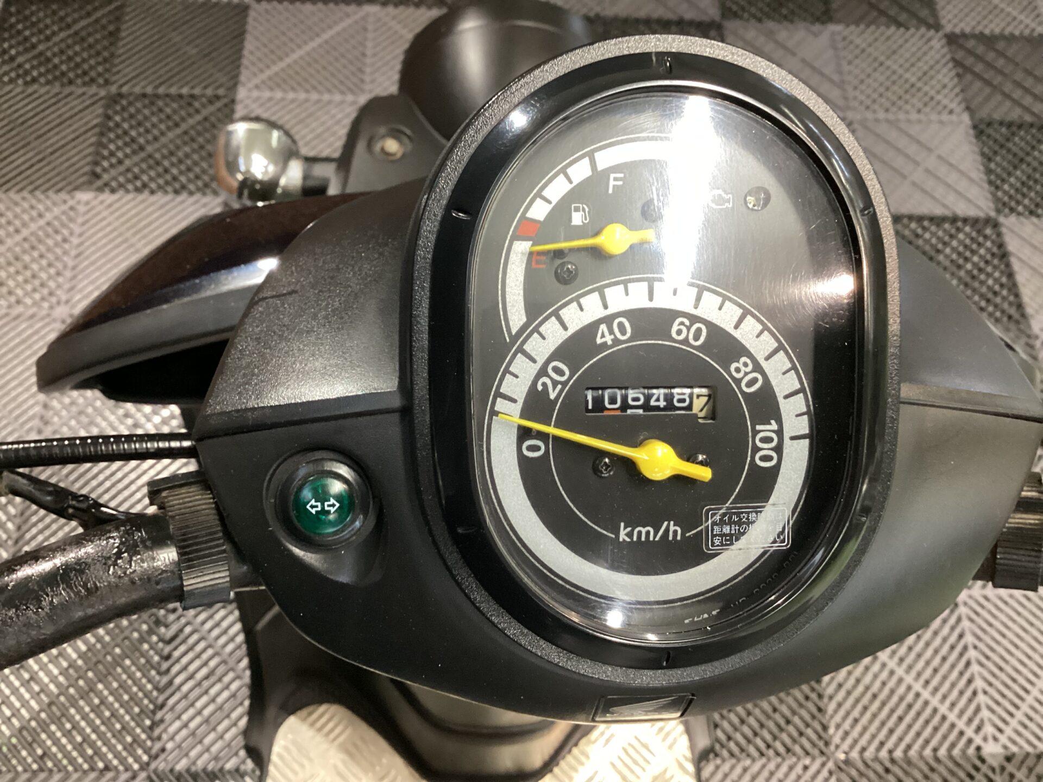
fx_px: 934
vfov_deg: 45.4
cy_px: 391
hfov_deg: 58.4
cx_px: 522
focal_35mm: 31
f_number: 2.4
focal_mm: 3.3
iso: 320
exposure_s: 1/40
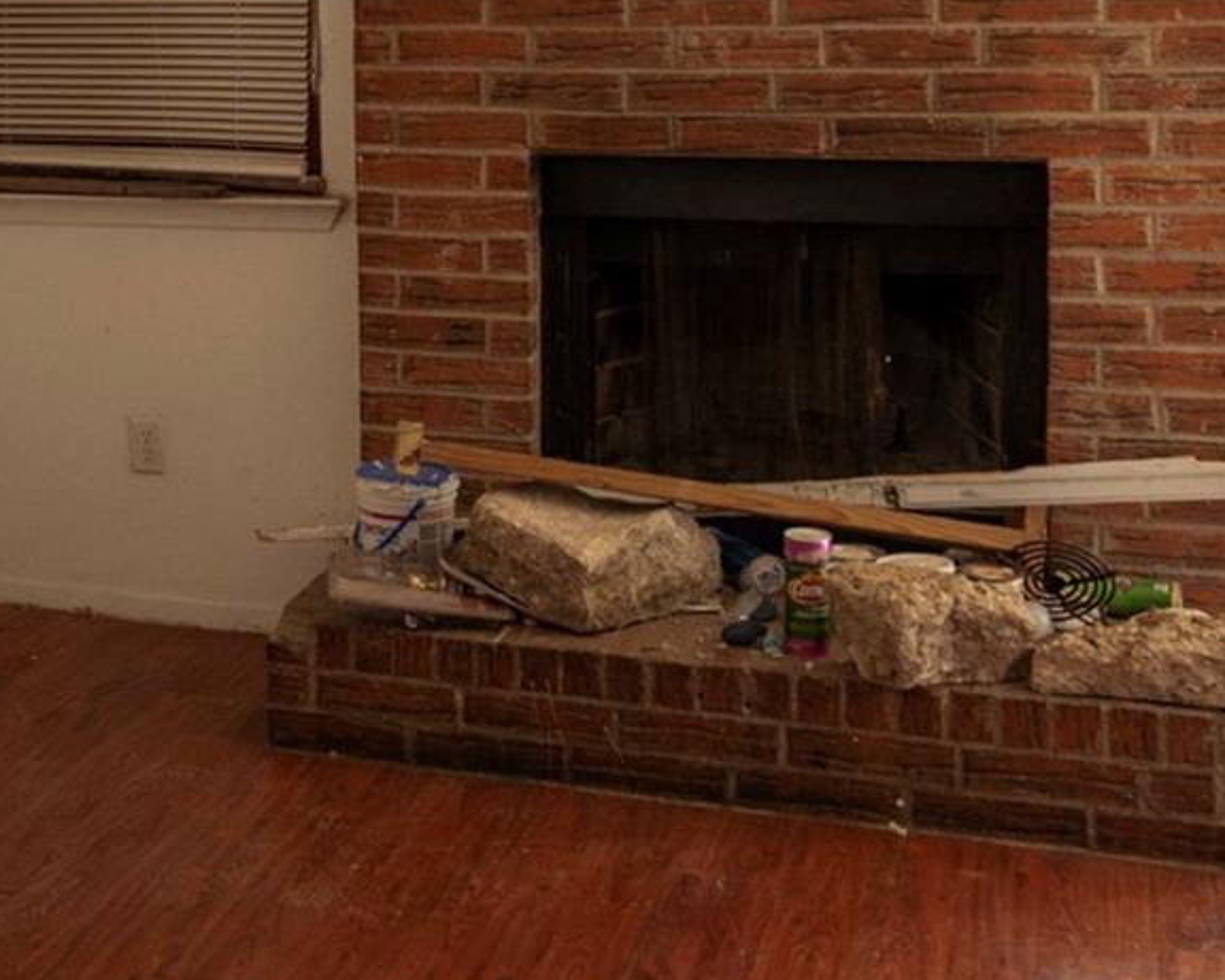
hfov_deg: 29.8
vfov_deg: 24.2
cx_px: 213
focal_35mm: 62
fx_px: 2236
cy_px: 134
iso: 2500
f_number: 5.6
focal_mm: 18.5
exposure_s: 1/60
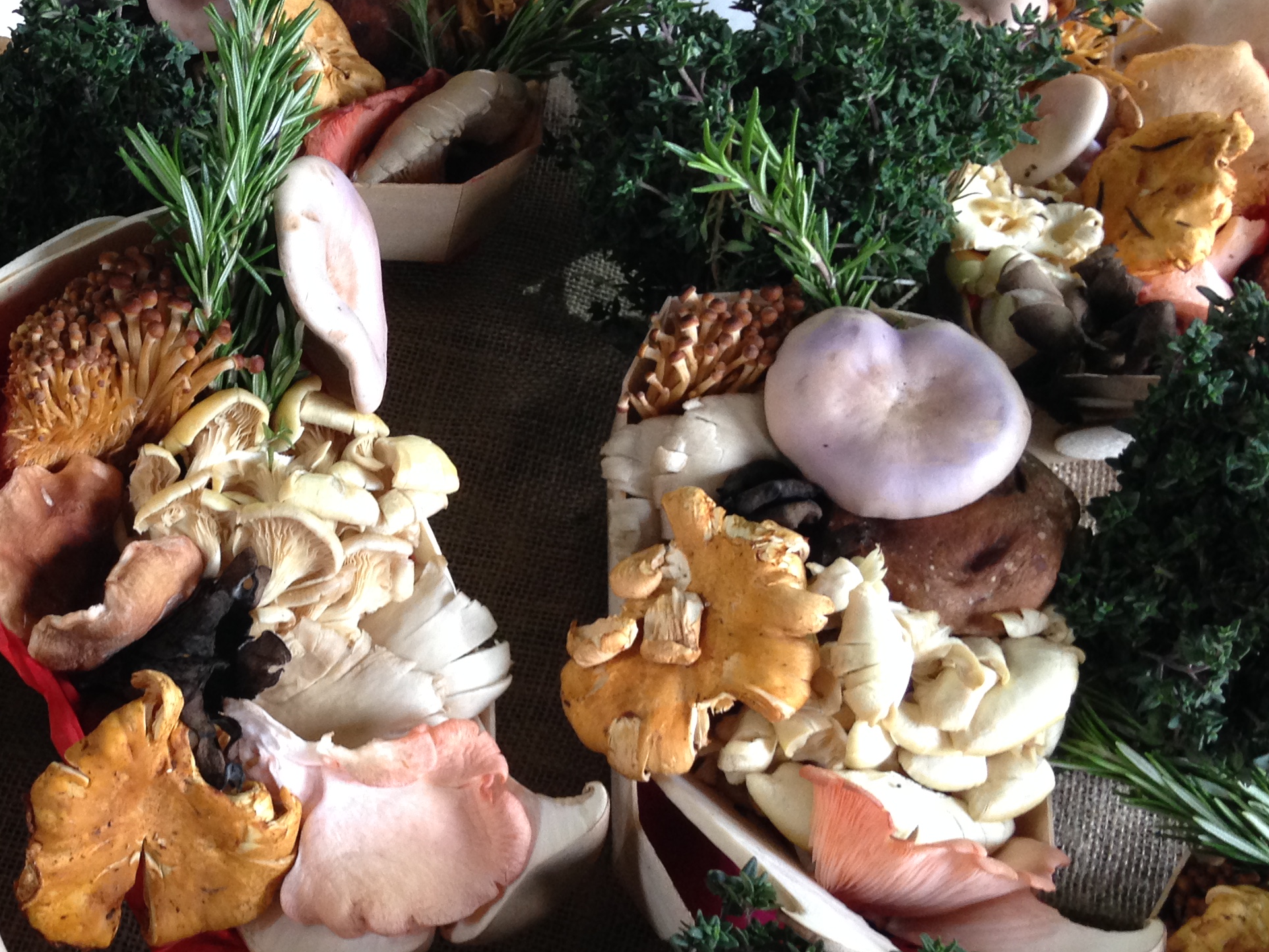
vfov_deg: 26.1
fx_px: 2053
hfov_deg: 33.4
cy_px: 573
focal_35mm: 56
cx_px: 263
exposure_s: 1/20
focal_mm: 4.12
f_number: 2.4
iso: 125
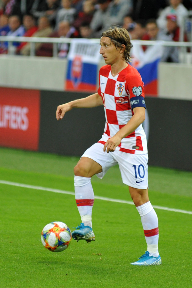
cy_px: 144
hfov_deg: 6.9
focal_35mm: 200
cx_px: 96
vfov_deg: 10.3
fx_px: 1600
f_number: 3.2
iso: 1600
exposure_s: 1/800
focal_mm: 200
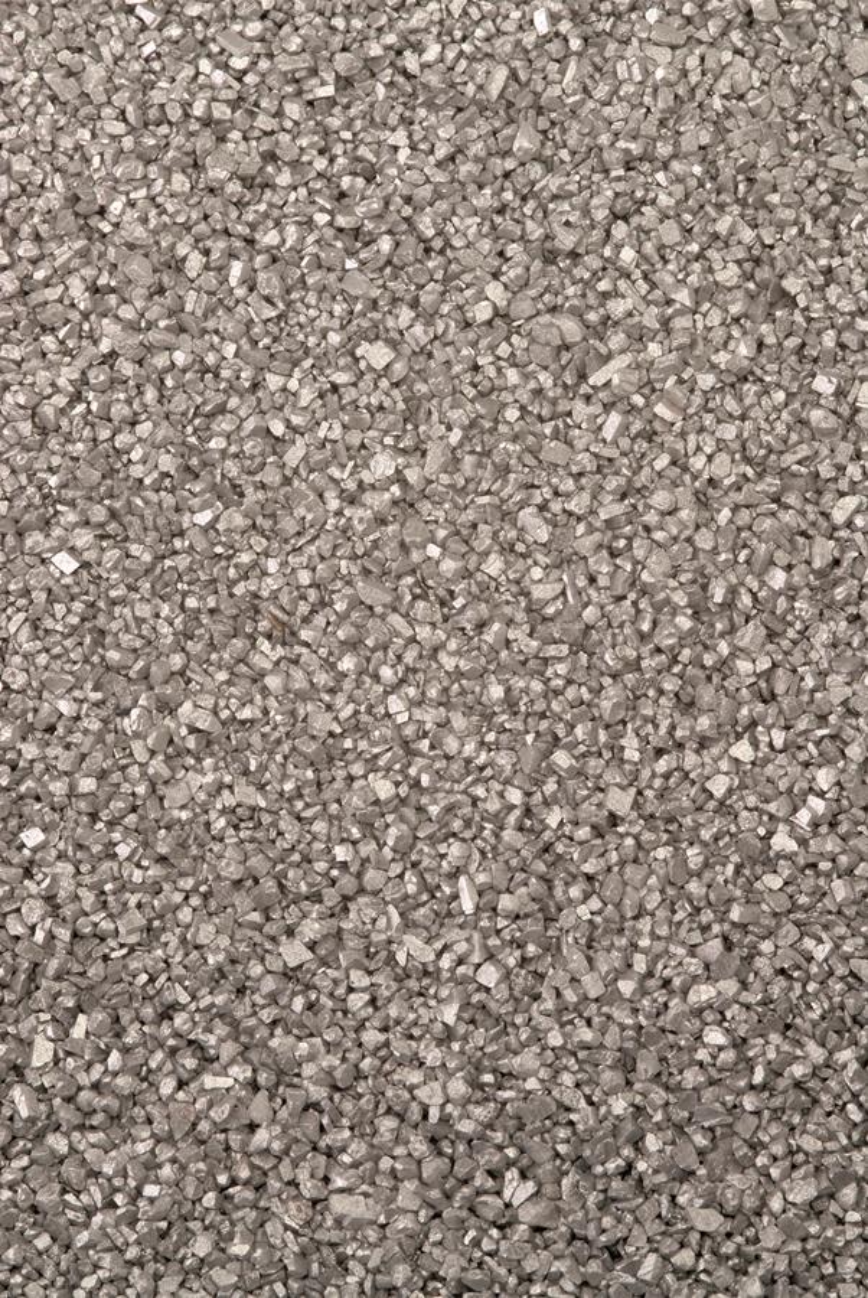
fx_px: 5683
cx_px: 434
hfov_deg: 8.7
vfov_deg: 13.0
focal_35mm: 158
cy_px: 649
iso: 100
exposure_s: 1/60
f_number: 20
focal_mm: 105
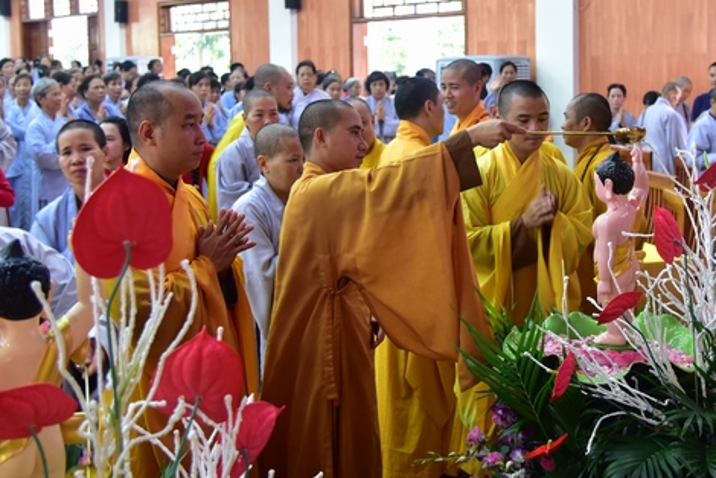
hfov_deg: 41.7
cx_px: 424
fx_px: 935
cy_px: 149
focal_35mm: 47
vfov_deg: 28.5
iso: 800
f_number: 4
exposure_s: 1/40
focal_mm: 34
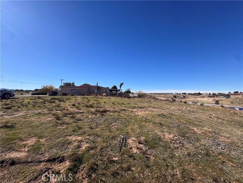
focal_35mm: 14
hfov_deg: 102.1
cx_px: 122
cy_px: 92
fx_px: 98
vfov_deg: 85.7
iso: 50
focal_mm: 2.22
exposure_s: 1/2415
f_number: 2.2
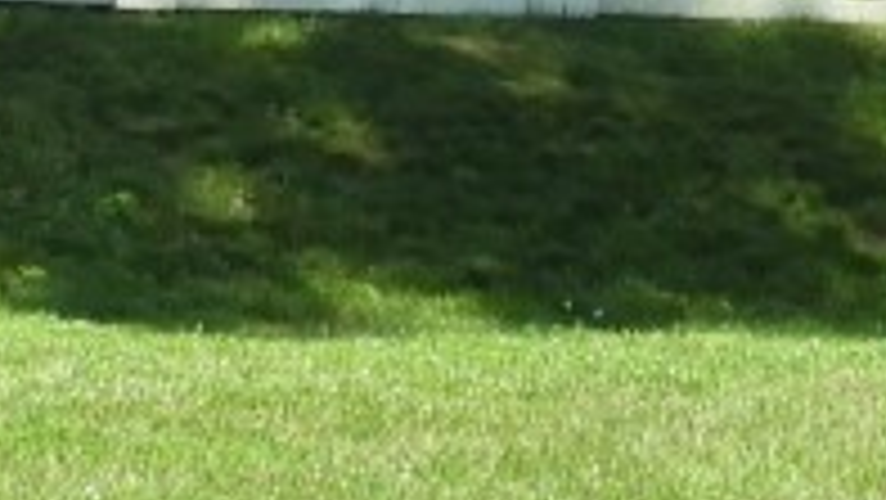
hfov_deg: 5.4
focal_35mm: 399
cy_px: -1266
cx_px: 877
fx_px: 9378
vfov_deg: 3.0
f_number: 4
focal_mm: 9
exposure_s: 1/320
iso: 100
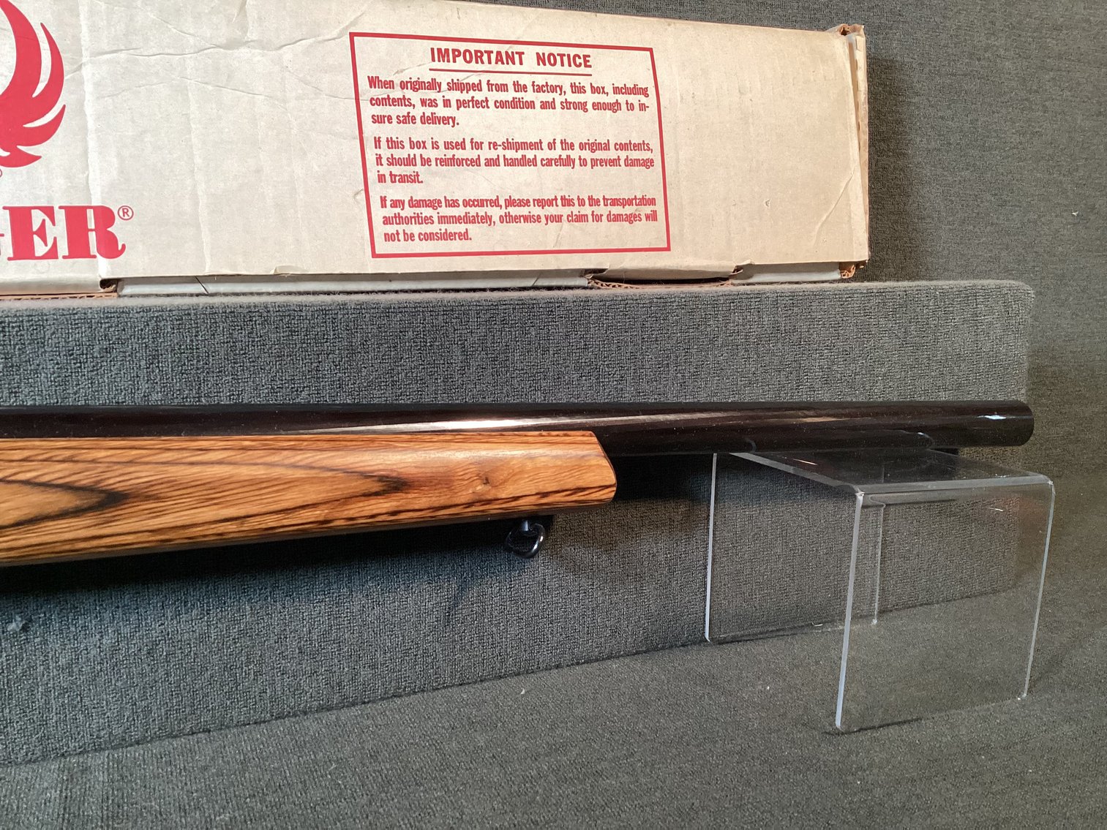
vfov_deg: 45.4
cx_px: 554
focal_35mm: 31
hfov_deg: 58.3
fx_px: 991
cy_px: 415
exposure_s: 1/60
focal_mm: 3.3
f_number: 2.4
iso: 200
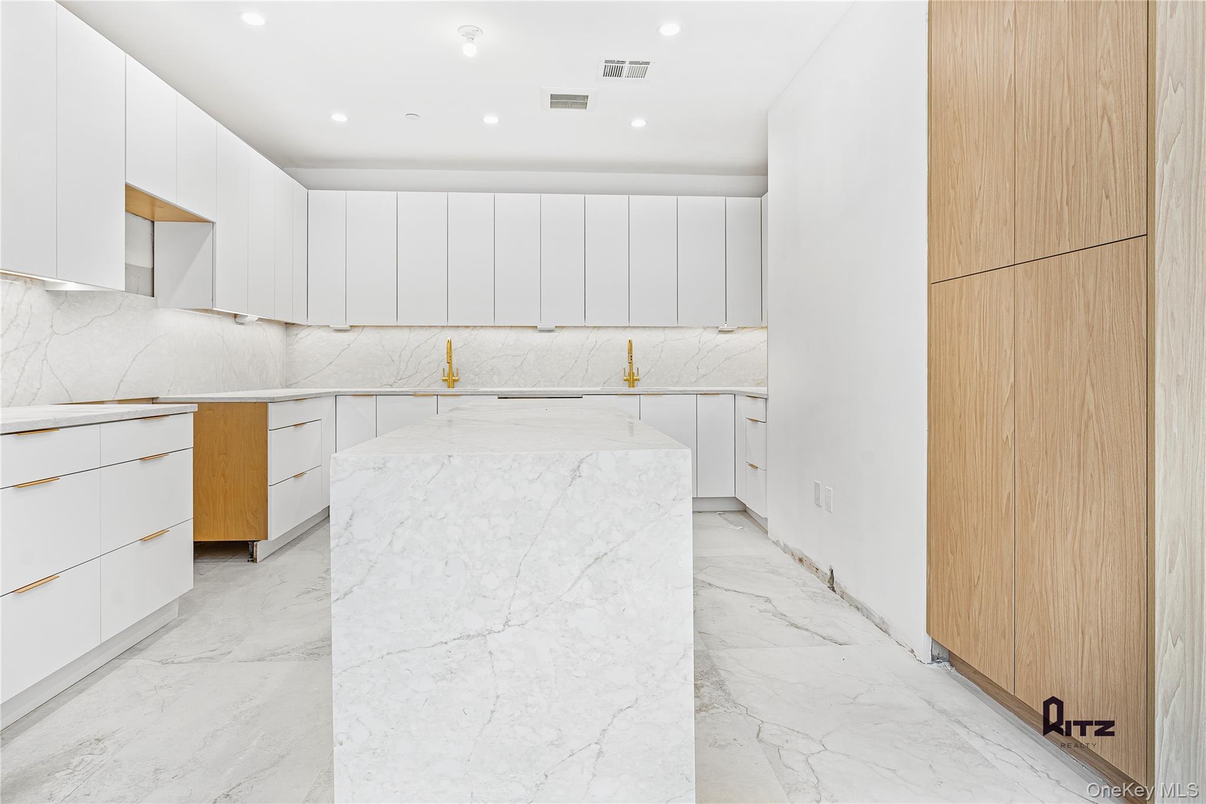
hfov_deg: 90.0
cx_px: 603
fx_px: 603
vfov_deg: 67.4
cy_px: 402
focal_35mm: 18
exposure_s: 1/20
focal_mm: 18
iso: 400
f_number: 7.1
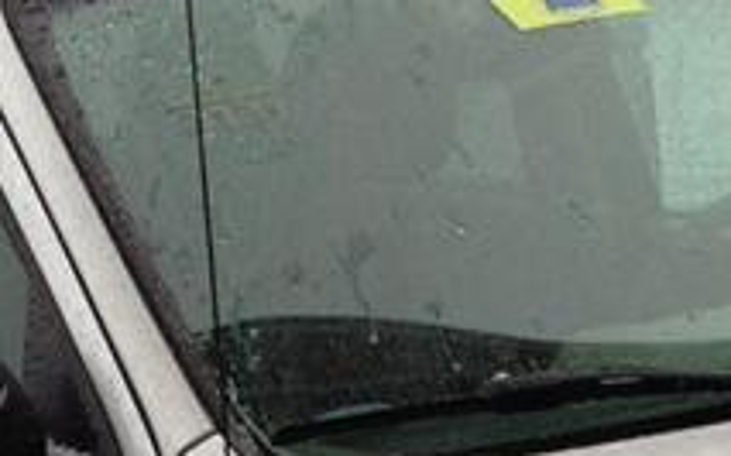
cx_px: 655
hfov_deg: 11.7
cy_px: 795
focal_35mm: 178
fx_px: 3545
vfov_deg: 7.2
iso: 80
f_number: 2.4
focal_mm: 4.28
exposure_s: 1/120
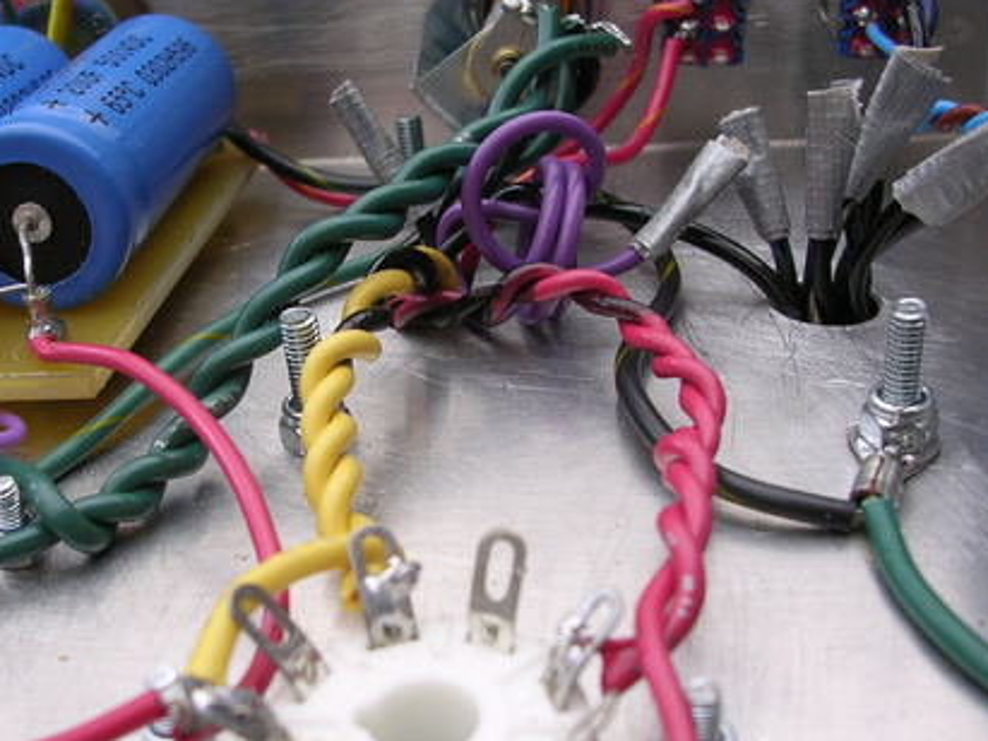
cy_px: 384
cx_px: 374
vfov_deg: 30.2
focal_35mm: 48
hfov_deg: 39.4
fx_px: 1370
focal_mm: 5.8
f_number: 2.8
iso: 100
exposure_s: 1/57.7
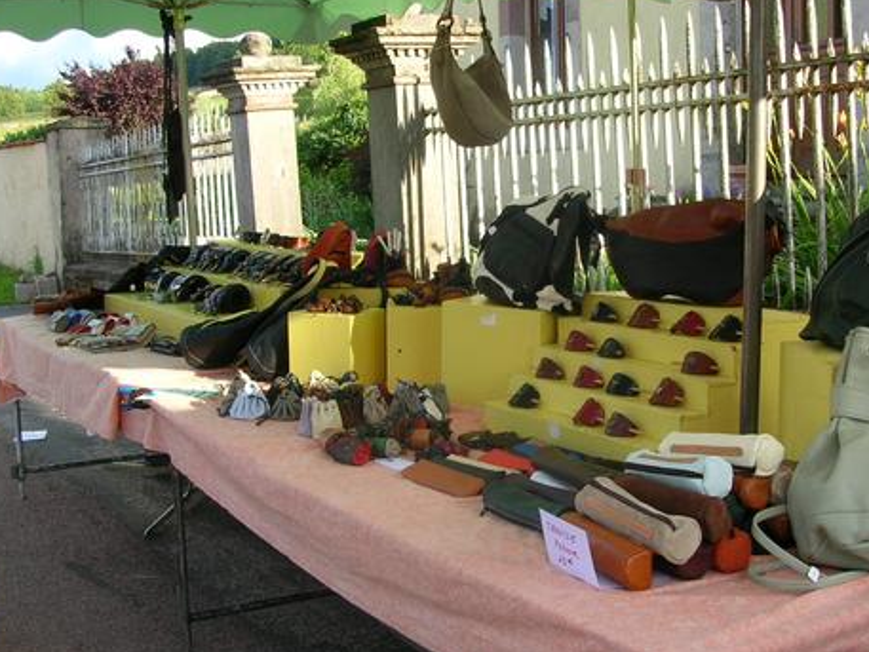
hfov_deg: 38.6
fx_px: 1230
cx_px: 553
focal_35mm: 49
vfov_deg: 29.7
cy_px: 373
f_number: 2.8
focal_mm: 5.8
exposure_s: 1/227
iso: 50
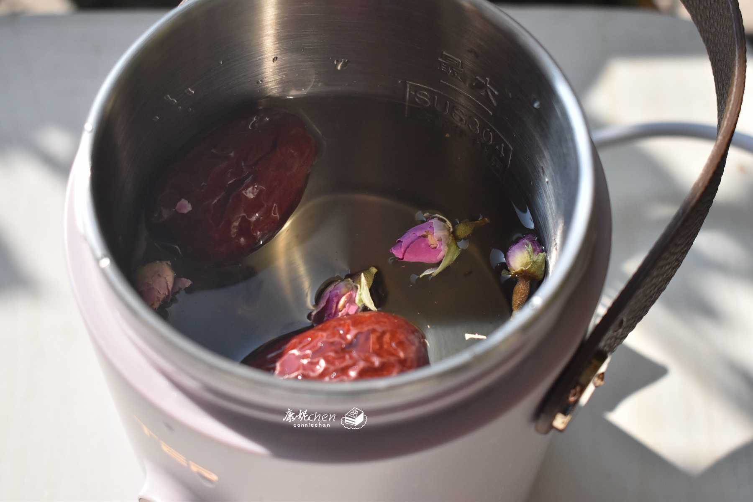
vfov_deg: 22.6
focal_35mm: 60
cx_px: 376
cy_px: 251
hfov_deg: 33.4
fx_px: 1255
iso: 800
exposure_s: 1/3200
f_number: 5
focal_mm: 40
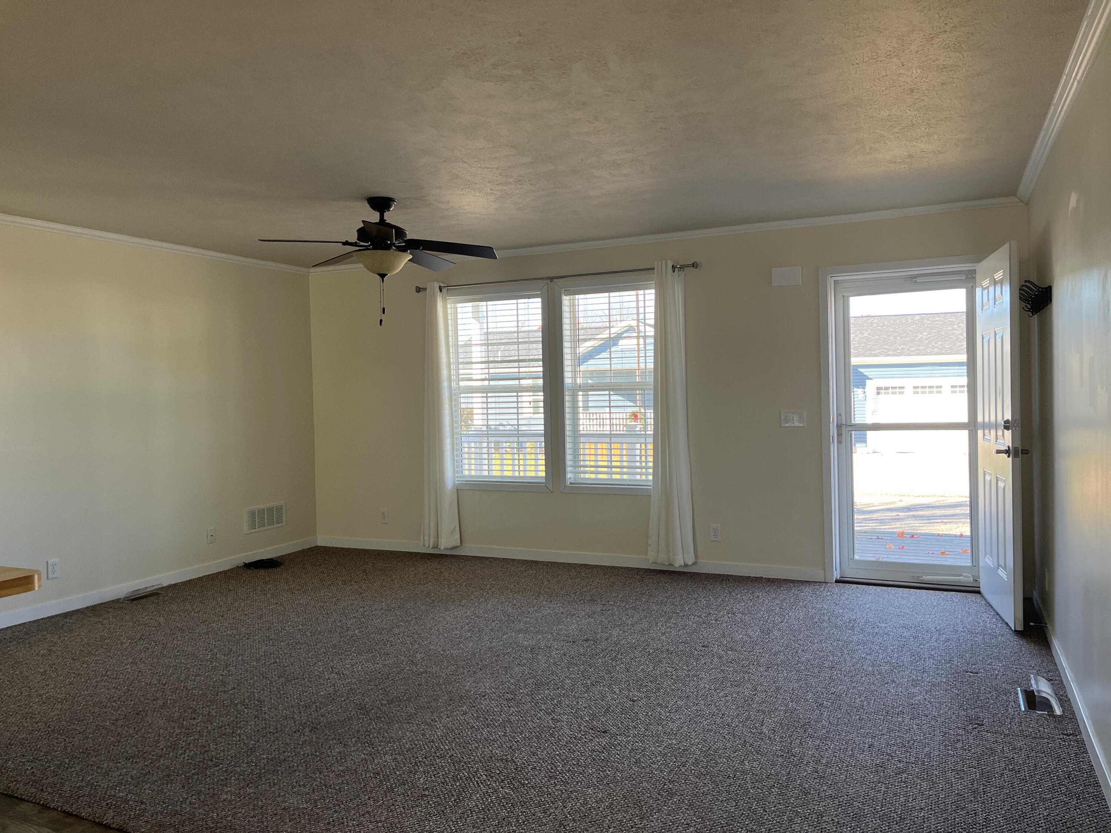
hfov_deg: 67.3
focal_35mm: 26
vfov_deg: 53.1
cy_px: 416
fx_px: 834
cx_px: 556
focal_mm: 5.1
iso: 64
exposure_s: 1/123
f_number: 1.6
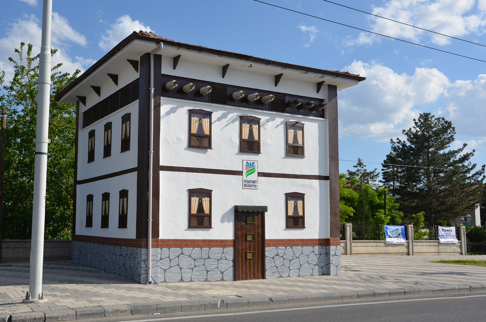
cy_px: 165
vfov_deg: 32.1
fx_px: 560
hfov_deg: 46.9
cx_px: 233
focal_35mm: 42
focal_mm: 25
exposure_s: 1/250
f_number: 8
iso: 100
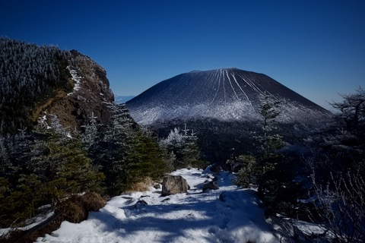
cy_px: 122
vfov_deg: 46.4
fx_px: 284
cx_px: 182
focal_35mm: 28
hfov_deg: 65.5
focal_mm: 18.3
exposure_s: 1/1250
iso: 200
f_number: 5.6
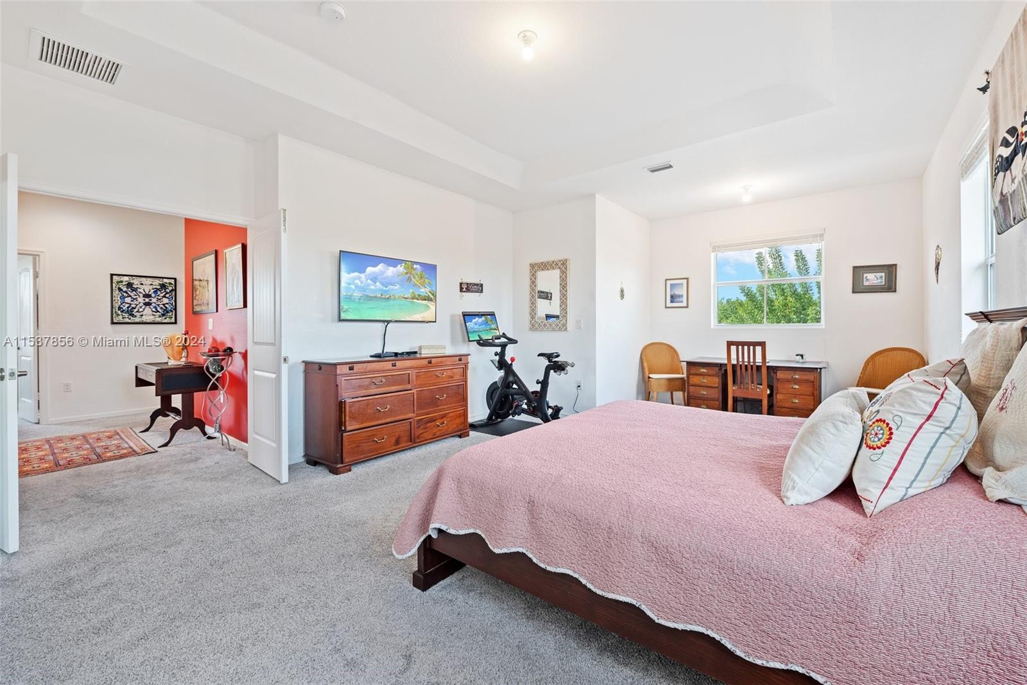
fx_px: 399
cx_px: 514
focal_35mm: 14
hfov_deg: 104.2
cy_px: 342
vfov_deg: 81.2
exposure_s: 1/13
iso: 720
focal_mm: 14
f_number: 8
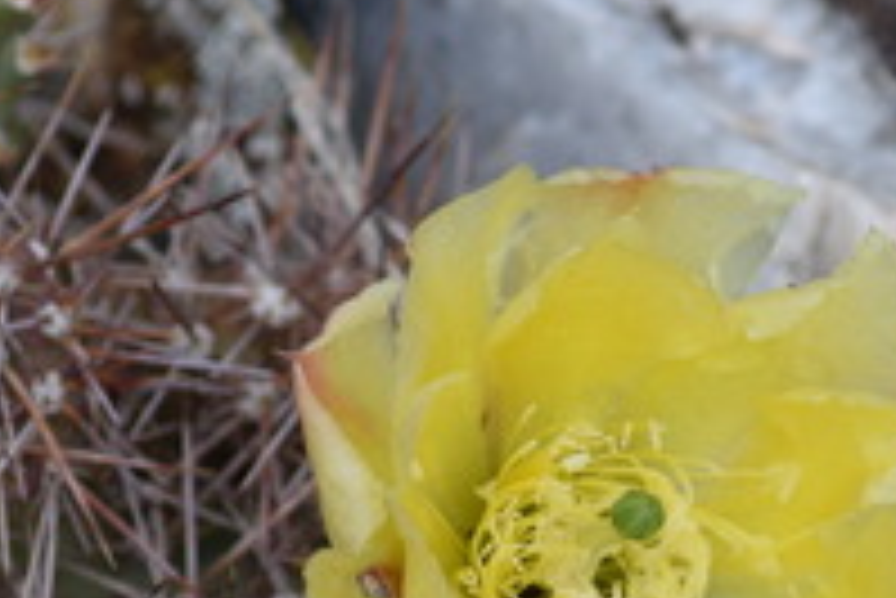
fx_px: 25330
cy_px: 513
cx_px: 779
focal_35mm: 1017
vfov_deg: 1.4
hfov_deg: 2.0
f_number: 5.6
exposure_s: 1/500
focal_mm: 180
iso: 200
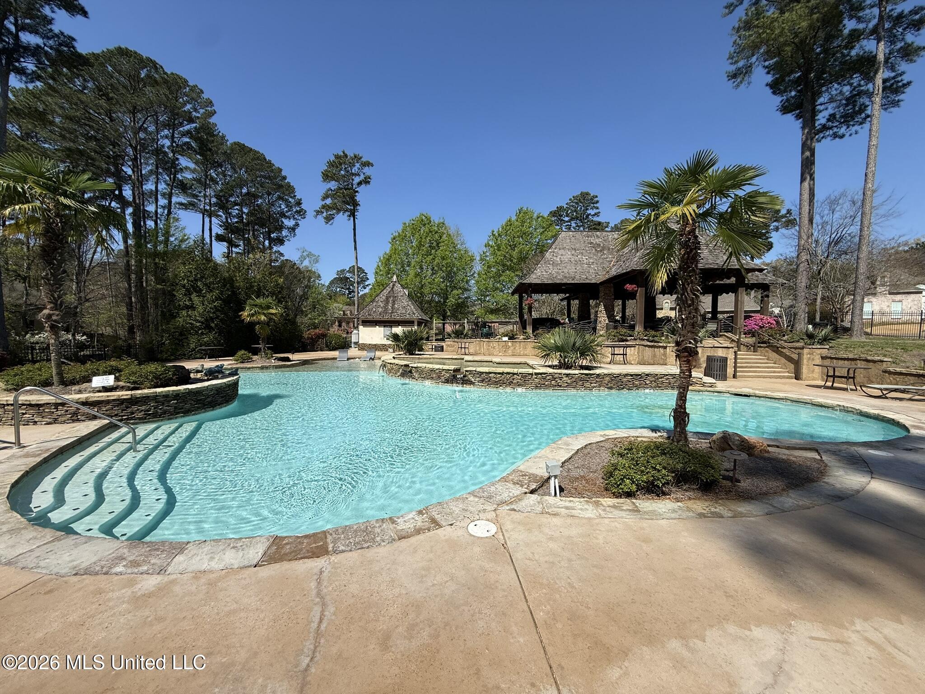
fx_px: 374
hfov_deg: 102.1
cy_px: 347
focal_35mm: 14
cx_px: 462
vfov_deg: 85.7
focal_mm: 2.22
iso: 50
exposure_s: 1/2976
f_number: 2.2
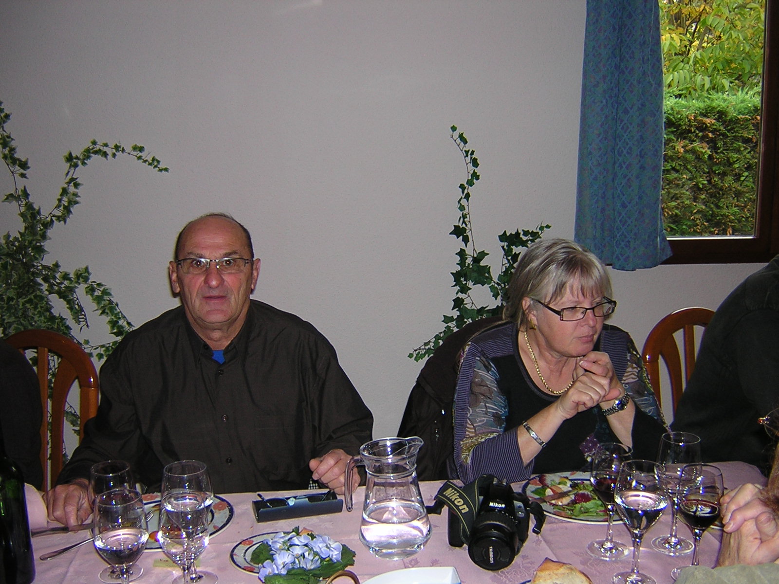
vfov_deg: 39.7
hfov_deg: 51.4
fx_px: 810
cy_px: 292
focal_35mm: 36
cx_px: 390
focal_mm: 4.7
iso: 138
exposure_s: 1/60.1
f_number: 2.6
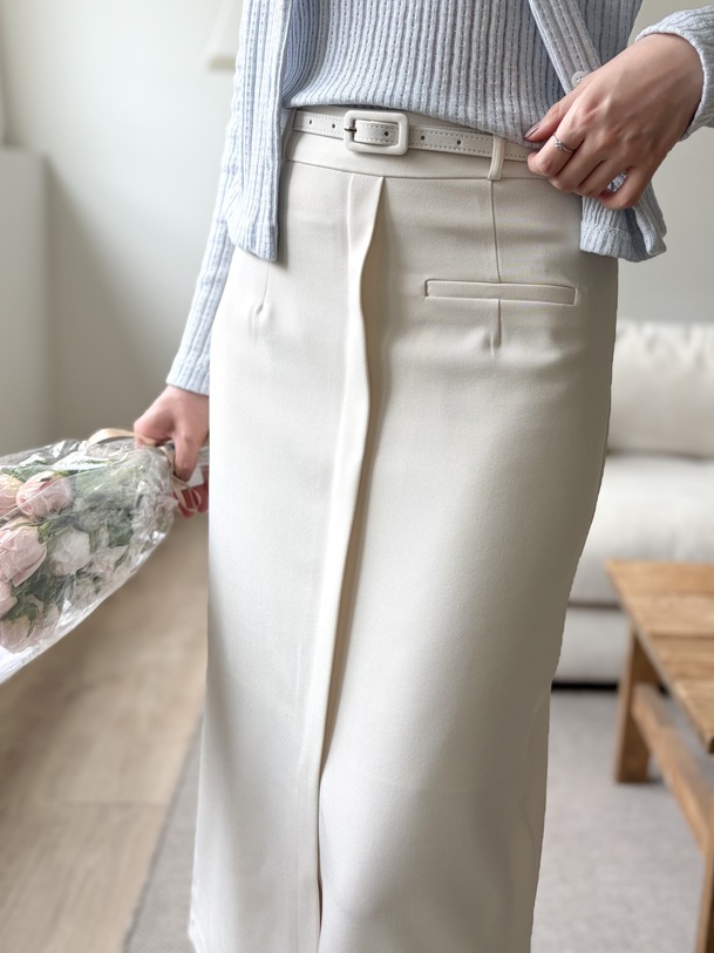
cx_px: 438
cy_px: 496
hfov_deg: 43.8
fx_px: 881
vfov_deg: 56.8
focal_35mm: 32
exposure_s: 1/120
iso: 40
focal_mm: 5.96
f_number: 1.6
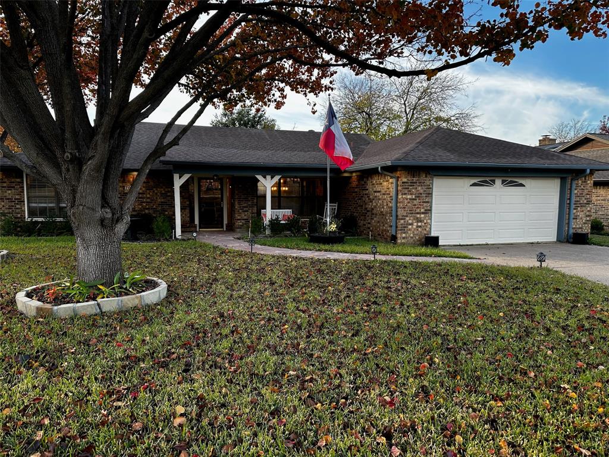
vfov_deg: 56.8
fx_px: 422
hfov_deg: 71.6
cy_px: 228
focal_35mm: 24
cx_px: 304
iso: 80
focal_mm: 6.86
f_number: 1.78
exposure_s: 1/301
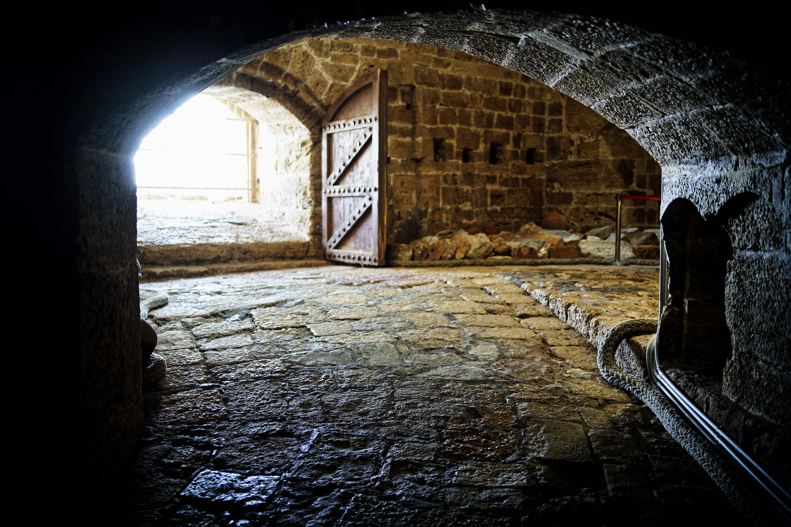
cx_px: 396
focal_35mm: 35
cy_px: 264
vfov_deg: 37.9
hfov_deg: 54.4
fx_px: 769
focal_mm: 35
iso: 250
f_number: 1.8
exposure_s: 1/40
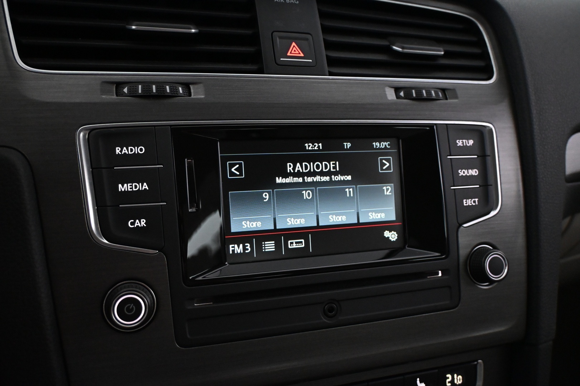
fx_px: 495
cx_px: 290
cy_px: 193
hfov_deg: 60.7
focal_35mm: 31
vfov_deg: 42.6
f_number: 3.8
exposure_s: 1/60
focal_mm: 20.5
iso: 4500
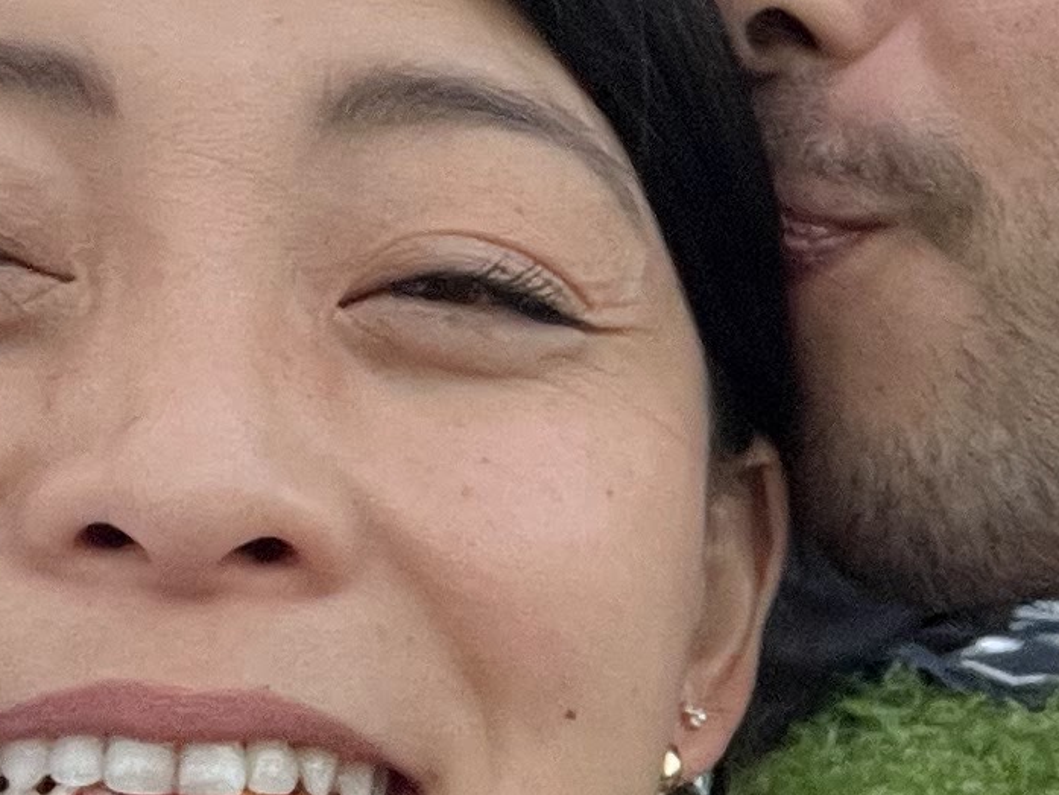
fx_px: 4070
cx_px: 1849
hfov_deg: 13.4
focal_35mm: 133
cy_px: 666
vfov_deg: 11.1
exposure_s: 1/60
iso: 125
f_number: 2.2
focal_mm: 2.71
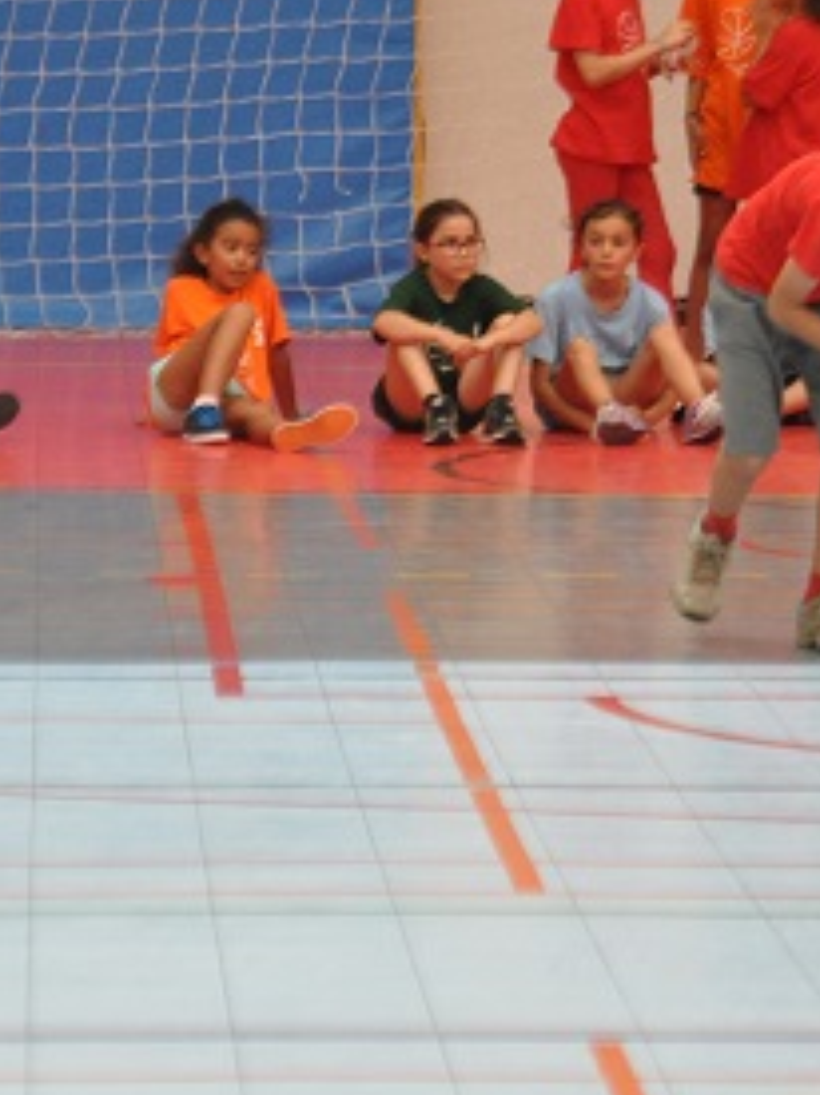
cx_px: 263
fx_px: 10433
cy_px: 354
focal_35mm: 330
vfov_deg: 6.0
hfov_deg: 4.5
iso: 1600
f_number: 5.6
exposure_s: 1/125
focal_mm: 105
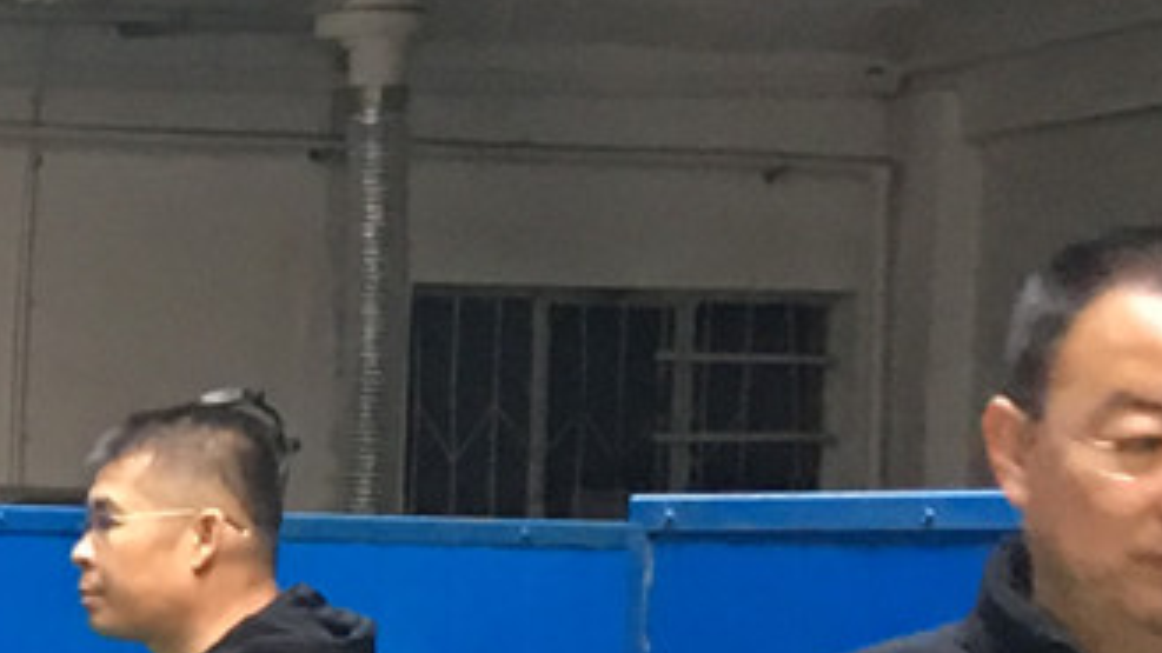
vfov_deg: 6.3
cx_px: -1250
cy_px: 882
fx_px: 5915
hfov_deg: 10.3
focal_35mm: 192
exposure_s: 1/17
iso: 100
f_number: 2.2
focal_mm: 4.15
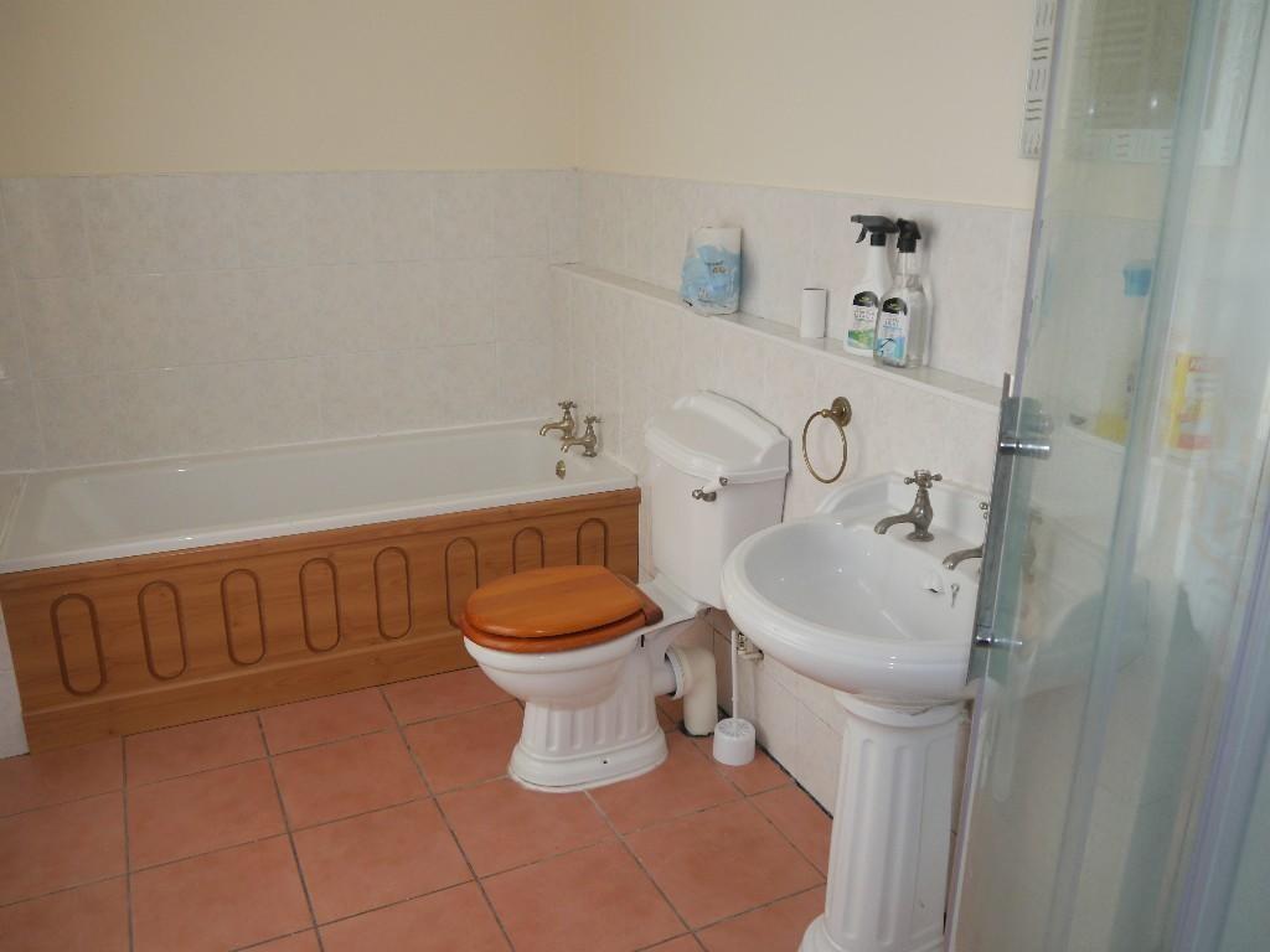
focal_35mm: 28
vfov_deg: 49.7
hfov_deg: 63.4
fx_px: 1027
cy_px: 476
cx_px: 635
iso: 320
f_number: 3.5
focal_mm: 14
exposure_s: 1/60
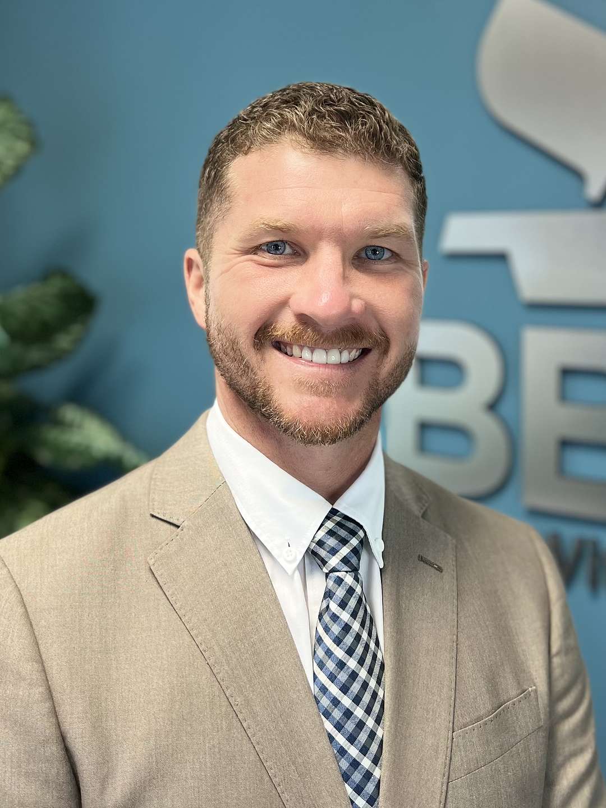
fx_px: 607
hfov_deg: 53.1
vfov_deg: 67.3
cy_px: 404
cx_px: 303
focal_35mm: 26
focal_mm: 5.7
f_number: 1.5
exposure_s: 1/60
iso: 100
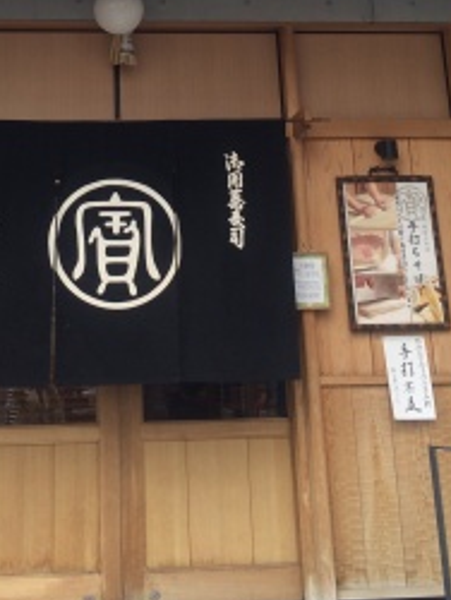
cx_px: 136
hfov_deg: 24.3
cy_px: 24
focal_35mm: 60
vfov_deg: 30.3
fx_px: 1041
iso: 32
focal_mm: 4.12
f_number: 2.2
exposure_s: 1/196
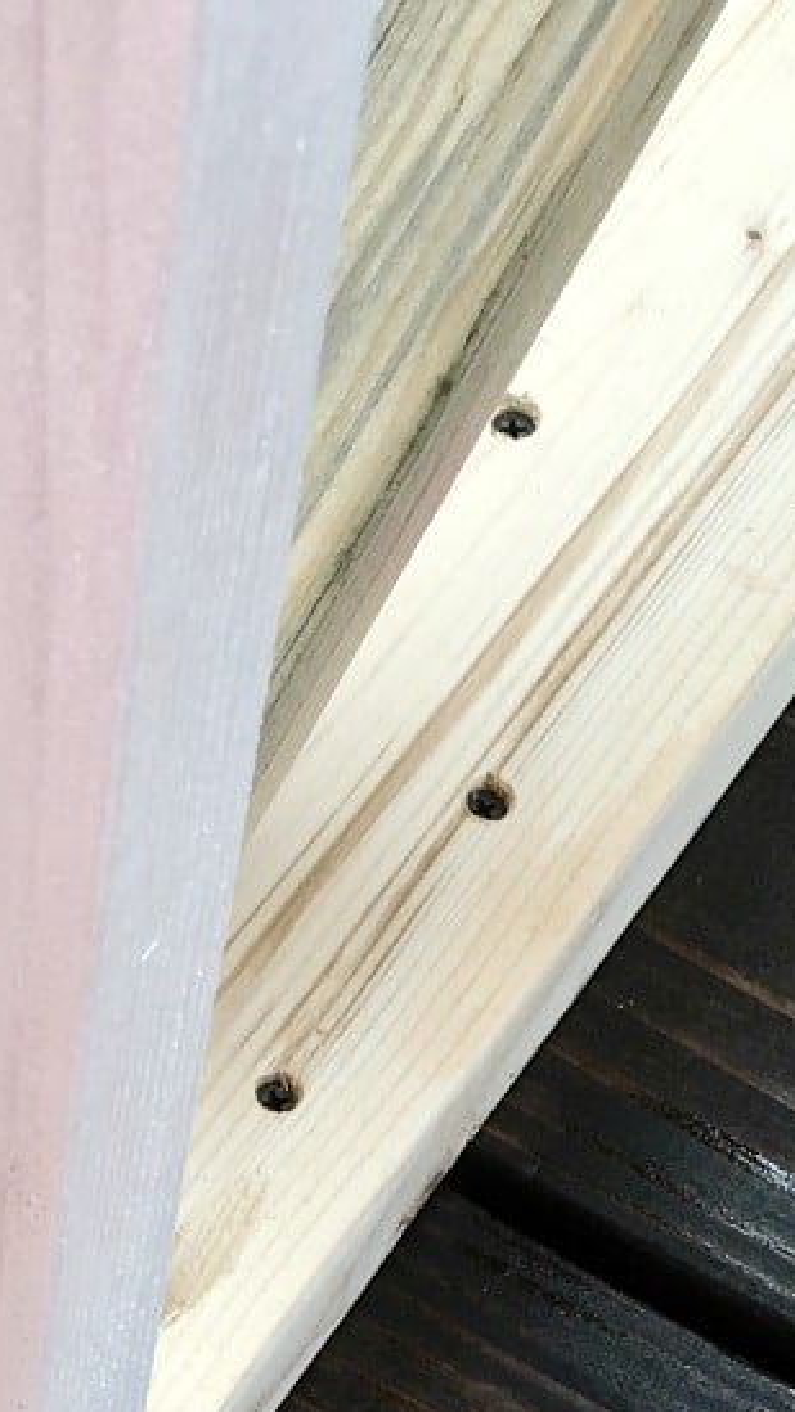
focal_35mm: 69
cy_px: 946
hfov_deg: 17.5
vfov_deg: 30.3
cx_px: 486
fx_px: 2585
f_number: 2.2
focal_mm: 4.15
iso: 25
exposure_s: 1/699
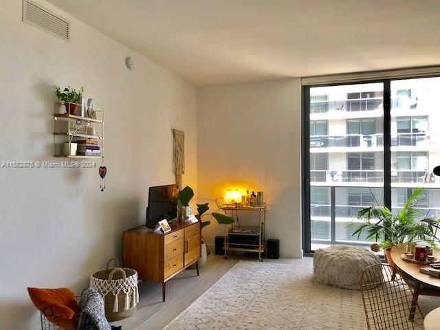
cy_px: 165
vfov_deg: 49.7
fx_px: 356
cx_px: 220
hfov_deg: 63.4
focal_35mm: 28
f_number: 1.8
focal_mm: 4
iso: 40
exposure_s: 1/30
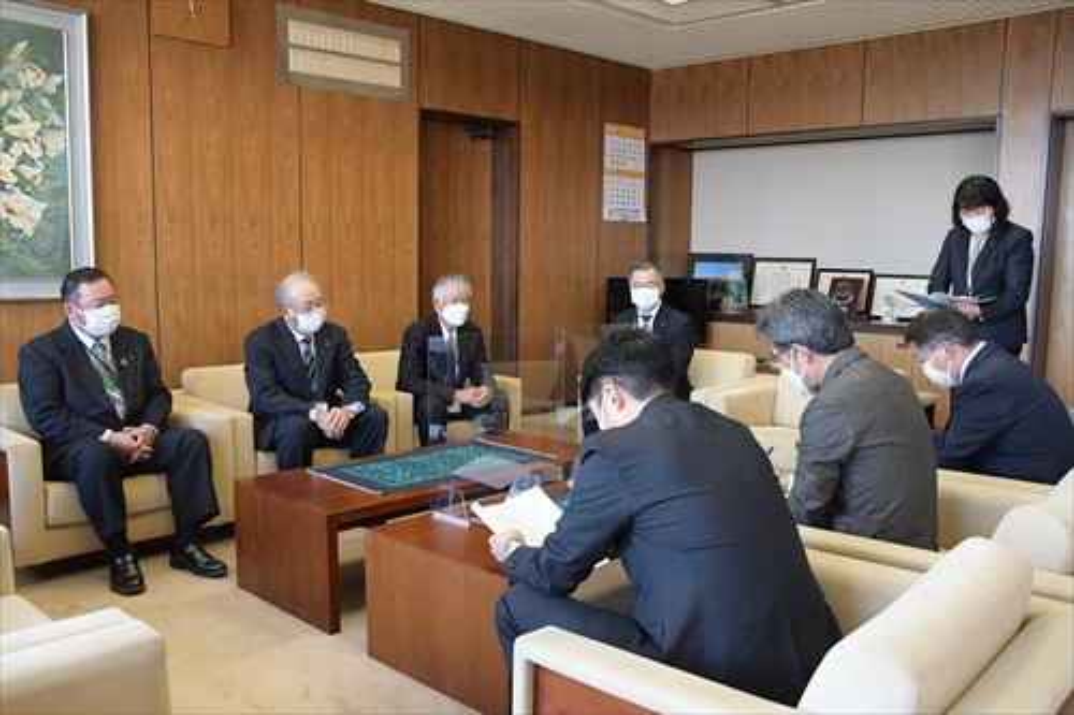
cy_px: 358
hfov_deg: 59.5
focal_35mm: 32
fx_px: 939
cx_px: 537
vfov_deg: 41.7
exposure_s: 1/400
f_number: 5.6
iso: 3200
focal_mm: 21
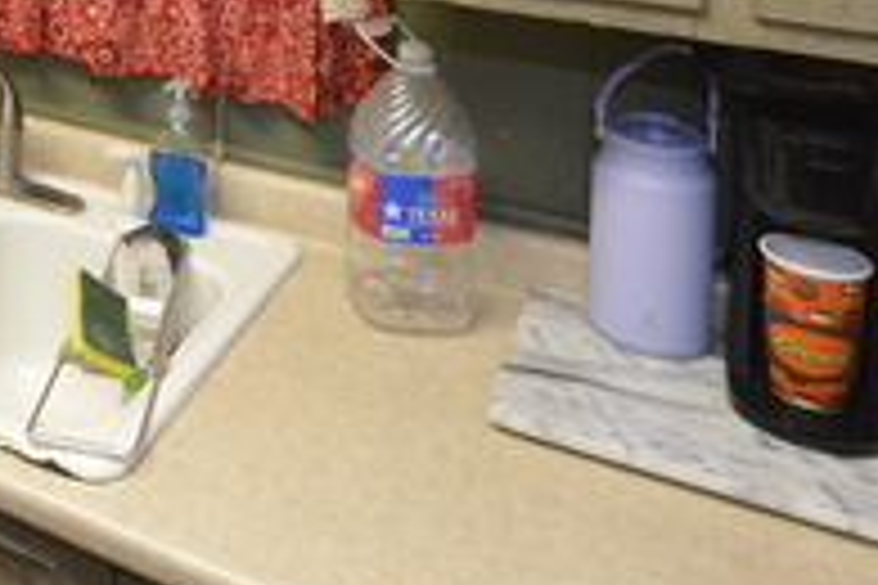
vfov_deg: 24.9
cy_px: -196
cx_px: 14
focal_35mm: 46
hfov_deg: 38.3
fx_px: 1122
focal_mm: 14
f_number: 11
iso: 6400
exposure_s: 1/125
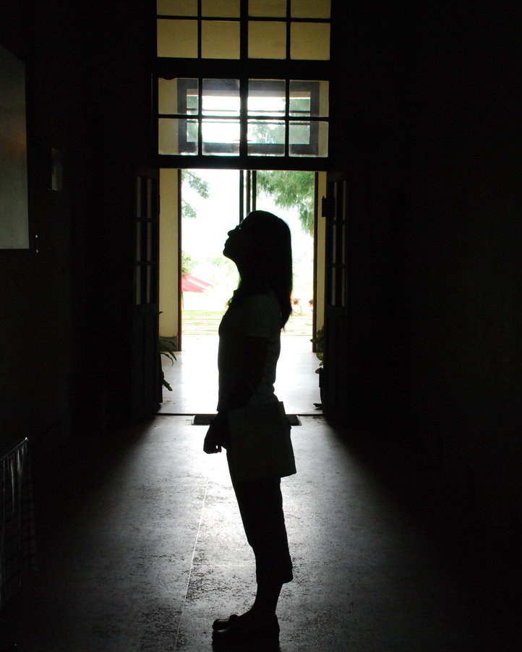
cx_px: 298
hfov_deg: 23.8
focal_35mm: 64
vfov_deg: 29.5
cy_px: 379
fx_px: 1236
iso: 1000
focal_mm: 32
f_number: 13
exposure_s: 1/20
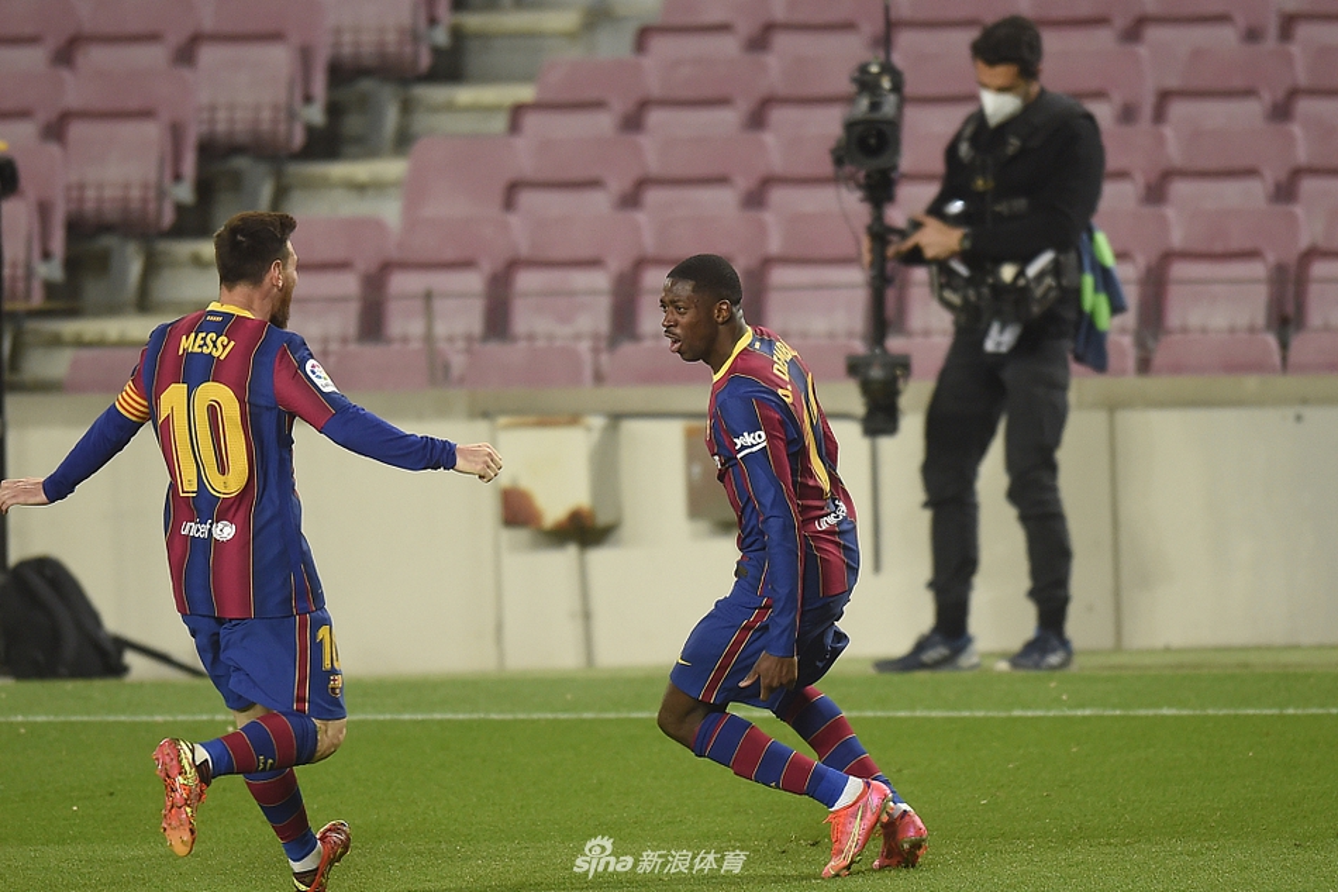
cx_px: 669
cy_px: 446
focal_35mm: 400
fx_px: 14863
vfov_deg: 3.4
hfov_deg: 5.2
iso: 2500
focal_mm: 400
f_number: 3.2
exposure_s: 1/1250
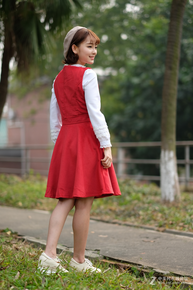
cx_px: 96
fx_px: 675
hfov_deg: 16.3
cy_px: 145
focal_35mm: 84
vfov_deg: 24.2
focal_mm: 56
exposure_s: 1/3000
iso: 200
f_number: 1.2
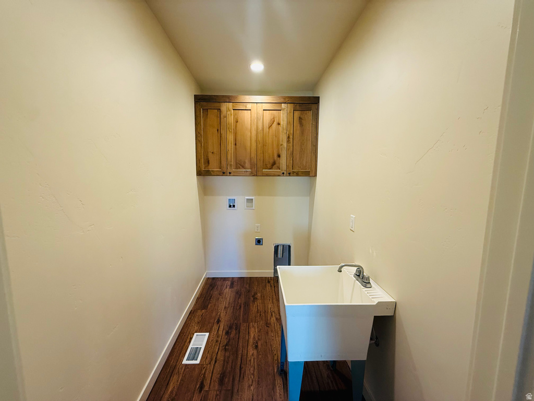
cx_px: 267
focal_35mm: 14
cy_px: 200
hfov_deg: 102.1
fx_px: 216
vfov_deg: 85.7
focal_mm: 2.22
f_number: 2.2
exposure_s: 1/60
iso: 200
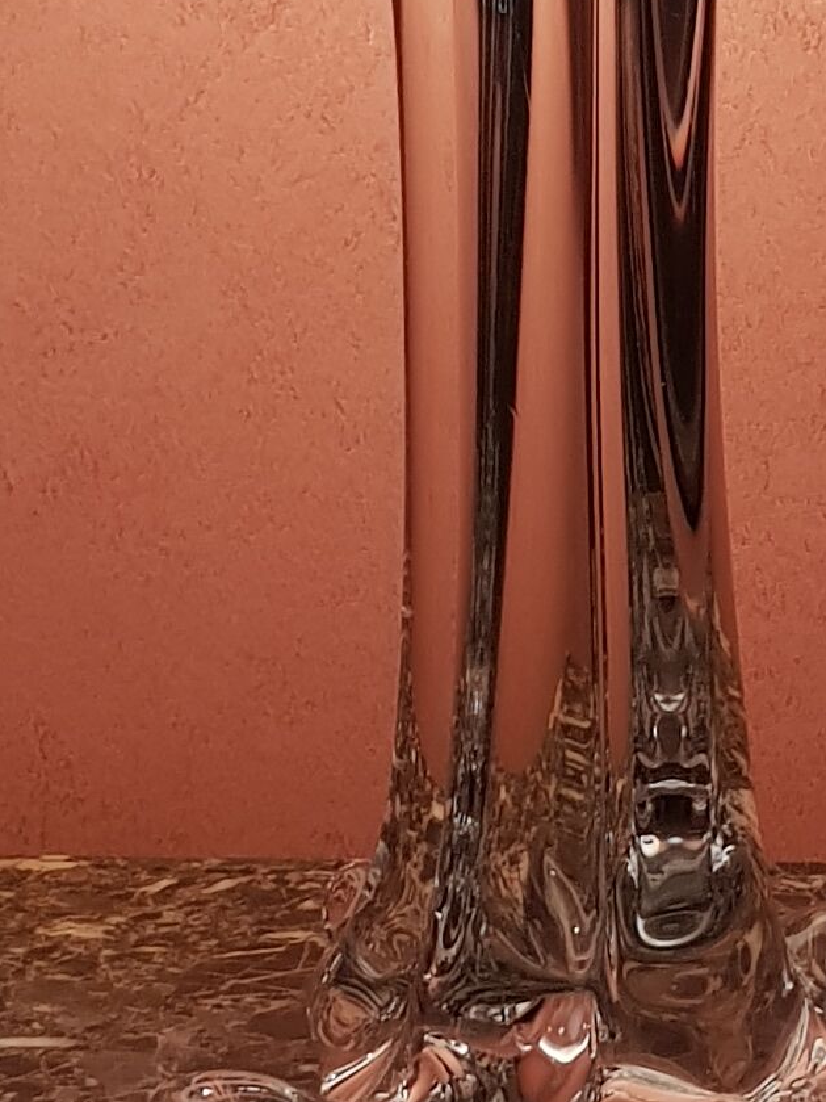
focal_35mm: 125
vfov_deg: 15.7
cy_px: 801
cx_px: 491
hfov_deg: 11.9
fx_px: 3978
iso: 80
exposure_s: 1/50
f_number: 1.7
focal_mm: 4.3
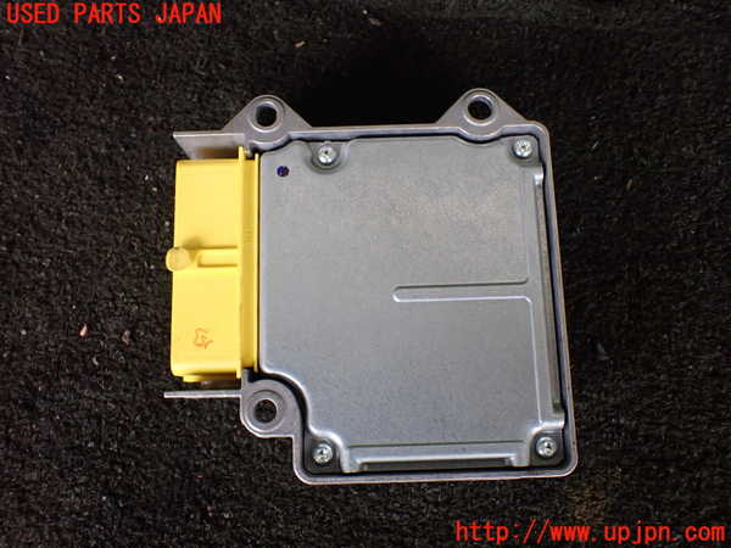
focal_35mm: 30
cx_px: 366
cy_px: 274
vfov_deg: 46.8
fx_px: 634
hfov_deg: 60.0
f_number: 2.3
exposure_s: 1/125
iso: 400
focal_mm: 5.4
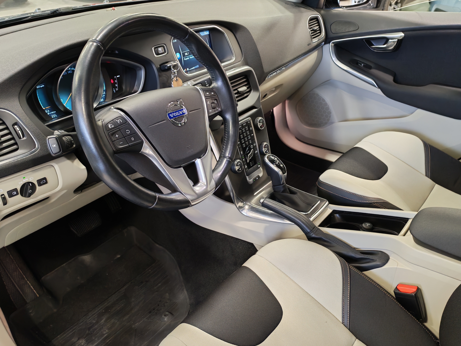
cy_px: 173
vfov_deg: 44.2
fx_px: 426
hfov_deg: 56.8
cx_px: 230
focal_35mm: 32
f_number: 1.9
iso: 1244
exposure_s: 1/50
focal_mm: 6.12
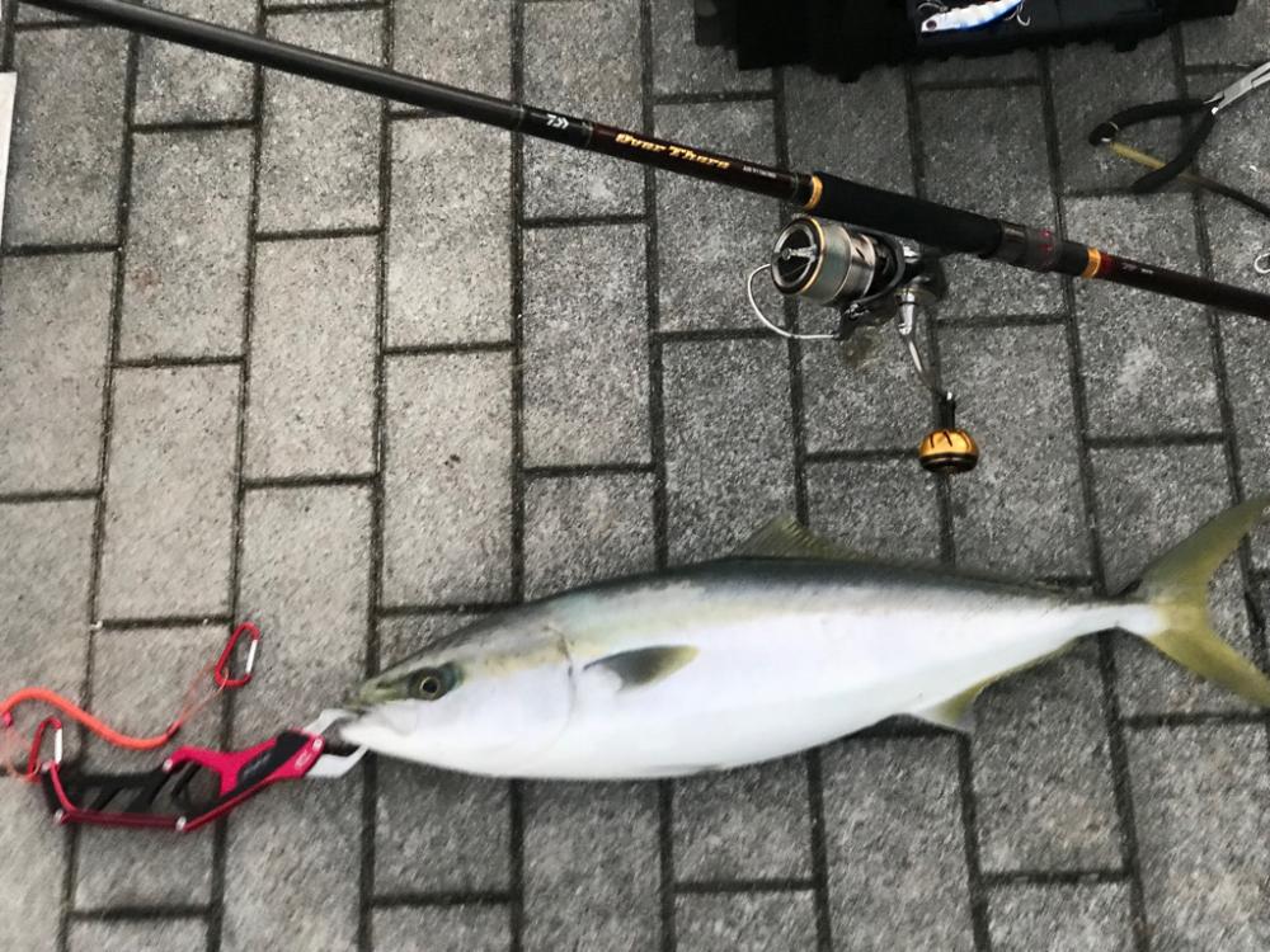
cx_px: 635
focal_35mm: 57
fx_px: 2091
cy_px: 476
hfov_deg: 33.8
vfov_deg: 25.7
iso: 250
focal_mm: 6.6
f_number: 2.8
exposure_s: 1/60
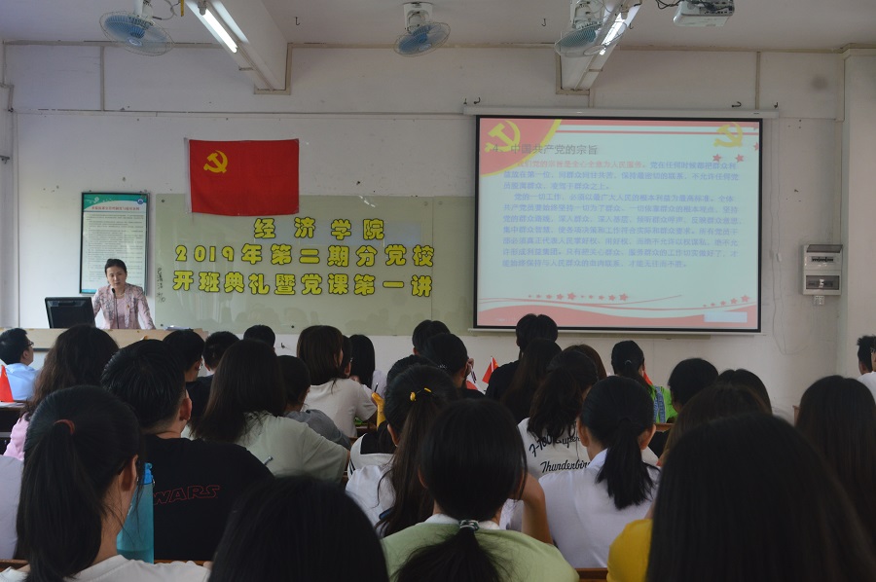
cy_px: 291
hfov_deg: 37.9
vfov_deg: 25.7
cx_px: 438
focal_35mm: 52
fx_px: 1276
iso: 400
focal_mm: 35
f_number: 7.1
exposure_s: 1/40
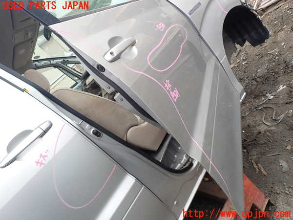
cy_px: 110
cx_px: 146
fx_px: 212
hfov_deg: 69.4
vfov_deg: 54.9
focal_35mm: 25
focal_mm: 4.5
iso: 100
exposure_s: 1/160
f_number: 2.8
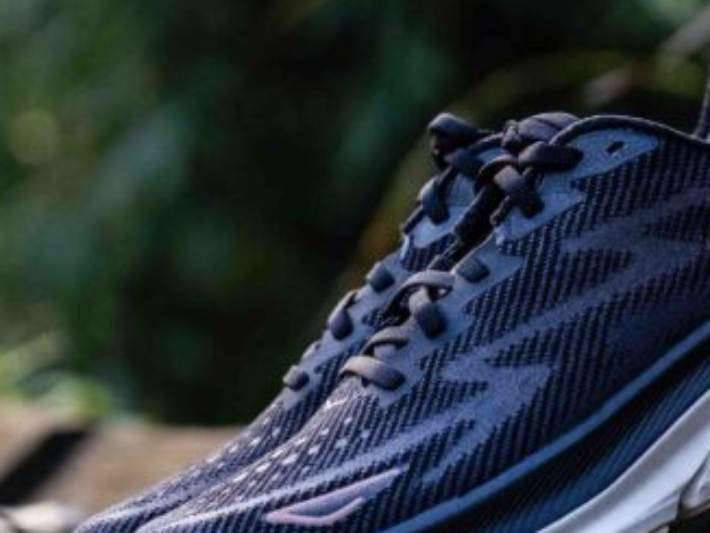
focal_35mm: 317
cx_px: 841
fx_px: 6507
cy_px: 315
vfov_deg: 4.7
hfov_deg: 6.2
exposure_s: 1/1000
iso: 2000
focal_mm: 105
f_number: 4
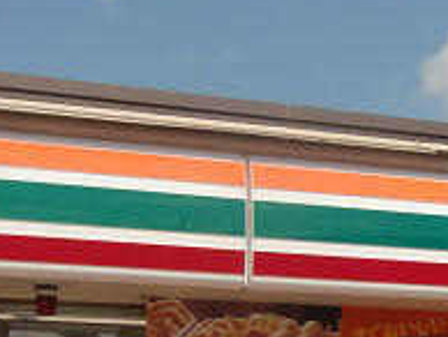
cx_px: 545
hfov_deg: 16.8
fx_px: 1451
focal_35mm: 112
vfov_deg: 13.3
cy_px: 173
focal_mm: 6.1
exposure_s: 1/200
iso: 64
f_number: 8.4
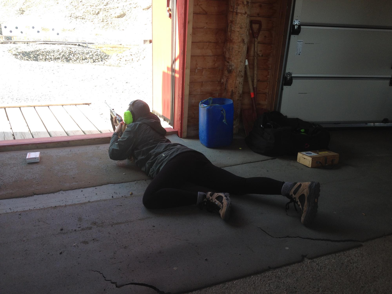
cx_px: 196
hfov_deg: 52.6
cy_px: 147
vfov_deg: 40.7
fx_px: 396
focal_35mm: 35
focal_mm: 4.28
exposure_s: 1/121
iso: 50
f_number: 2.4
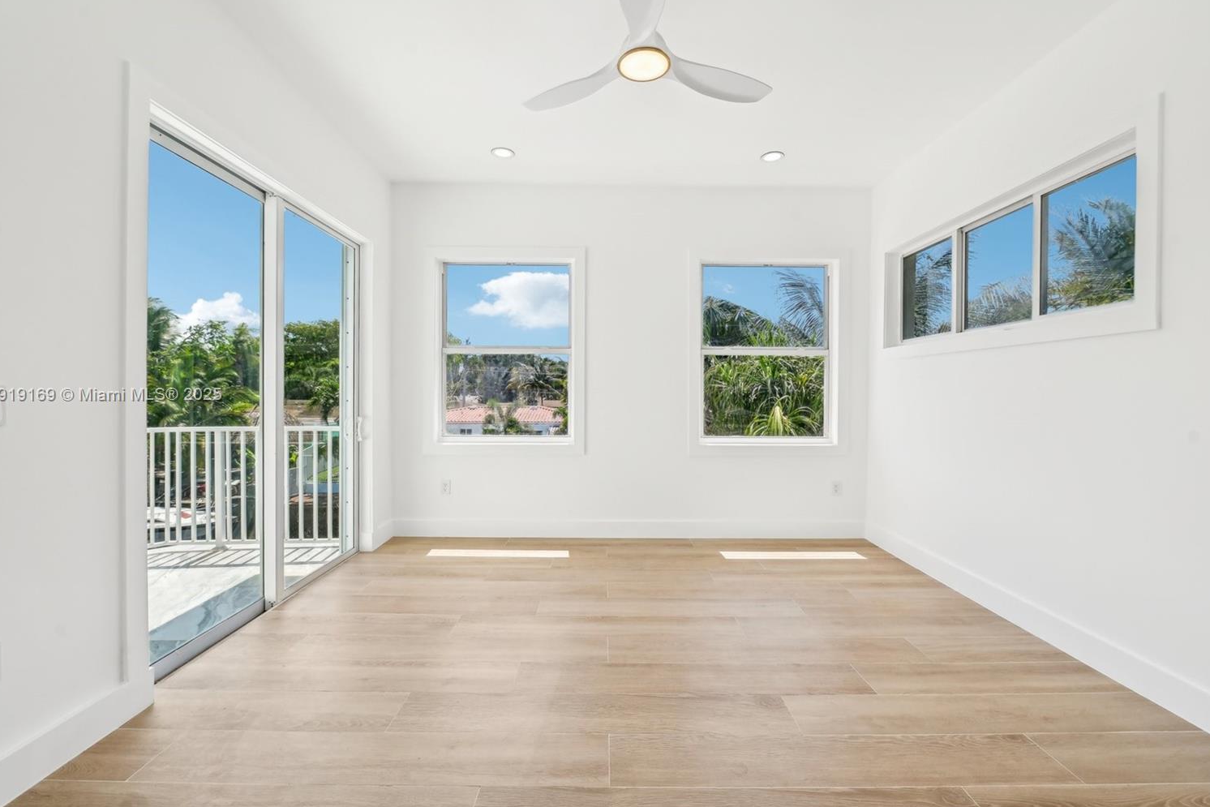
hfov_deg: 100.4
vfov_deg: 77.3
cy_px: 396
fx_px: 504
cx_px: 611
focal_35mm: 15
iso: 100
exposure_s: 1/160
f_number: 8
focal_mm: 14
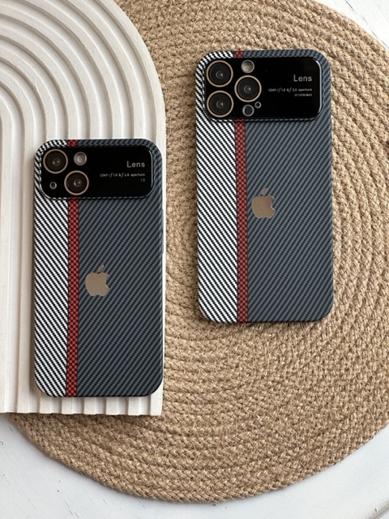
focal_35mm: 77
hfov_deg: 19.1
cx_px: 194
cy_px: 260
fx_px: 1154
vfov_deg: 25.3
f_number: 2.8
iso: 40
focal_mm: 9
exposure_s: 1/99
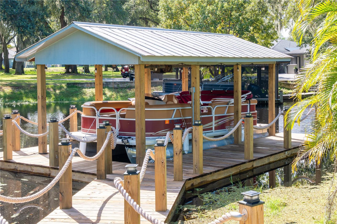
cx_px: 168
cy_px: 112
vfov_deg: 23.4
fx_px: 543
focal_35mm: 58
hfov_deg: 34.5
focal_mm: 56
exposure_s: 1/100
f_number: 13
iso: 250
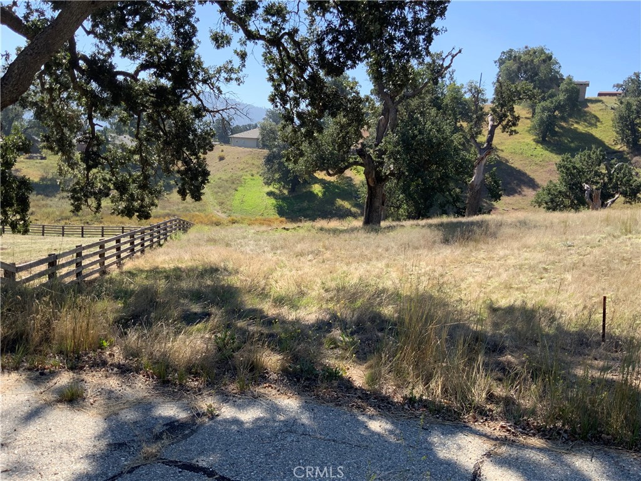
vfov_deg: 48.2
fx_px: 537
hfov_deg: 61.7
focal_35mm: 29
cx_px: 320
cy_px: 240
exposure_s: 1/829
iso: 16
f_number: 1.8
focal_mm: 3
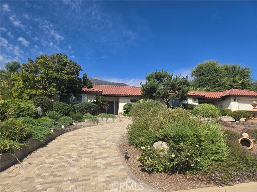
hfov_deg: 73.9
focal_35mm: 23
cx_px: 128
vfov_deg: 58.9
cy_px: 96
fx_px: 171
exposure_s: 1/2151
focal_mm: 5.4
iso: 25
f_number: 1.8
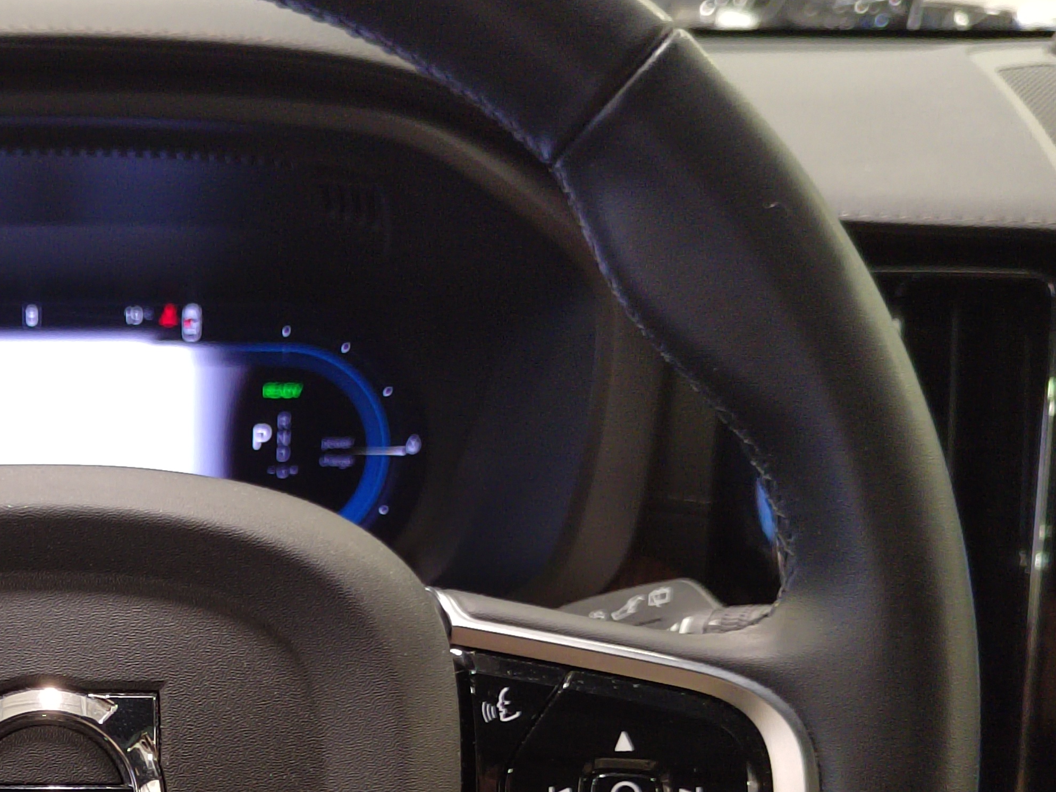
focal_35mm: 55
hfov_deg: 32.7
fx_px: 1678
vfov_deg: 25.5
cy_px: 747
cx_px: 52
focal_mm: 5.52
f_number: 1.9
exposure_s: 1/50
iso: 2759
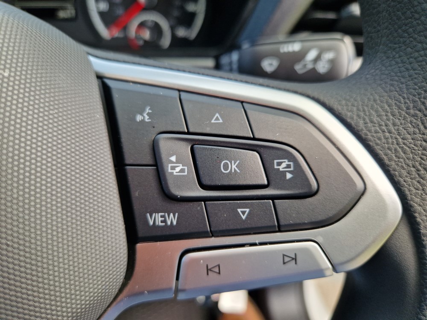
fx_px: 284
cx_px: 214
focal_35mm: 23
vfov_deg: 58.9
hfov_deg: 73.9
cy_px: 160
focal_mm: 5.4
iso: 50
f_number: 1.8
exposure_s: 1/180
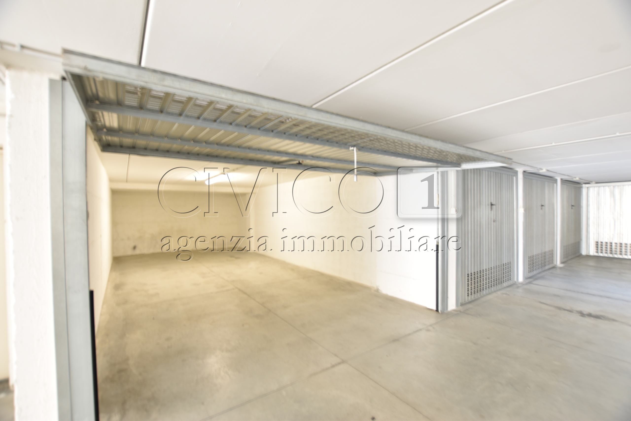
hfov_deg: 100.4
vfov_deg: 77.3
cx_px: 316
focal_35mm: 15
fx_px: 263
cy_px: 210
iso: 100
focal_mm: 10
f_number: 4.5
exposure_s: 1/2
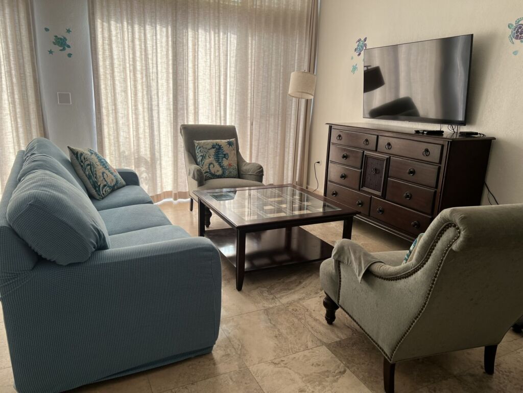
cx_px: 262
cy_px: 196
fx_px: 393
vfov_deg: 53.1
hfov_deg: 67.3
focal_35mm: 26
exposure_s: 1/347
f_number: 1.5
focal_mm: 5.7
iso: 50
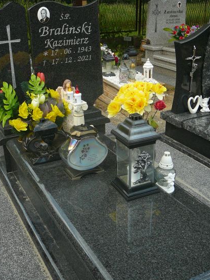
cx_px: 93
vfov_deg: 45.7
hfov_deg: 35.1
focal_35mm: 41
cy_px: 131
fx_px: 331
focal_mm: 5.2
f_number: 2.8
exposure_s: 1/400
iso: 80
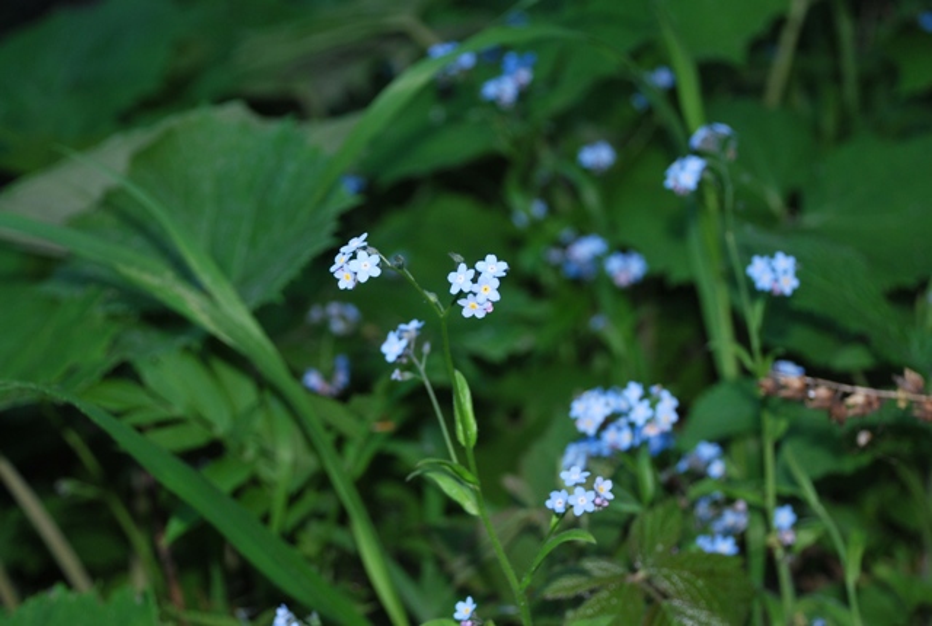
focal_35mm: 87
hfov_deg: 23.3
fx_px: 2258
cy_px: 313
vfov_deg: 15.8
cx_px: 466
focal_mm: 58
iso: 200
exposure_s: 1/60
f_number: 5.3
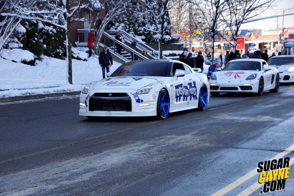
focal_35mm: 90
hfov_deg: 22.6
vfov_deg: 15.2
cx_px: 147
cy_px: 98
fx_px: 735
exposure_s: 1/1600
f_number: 6.3
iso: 1600
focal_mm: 60
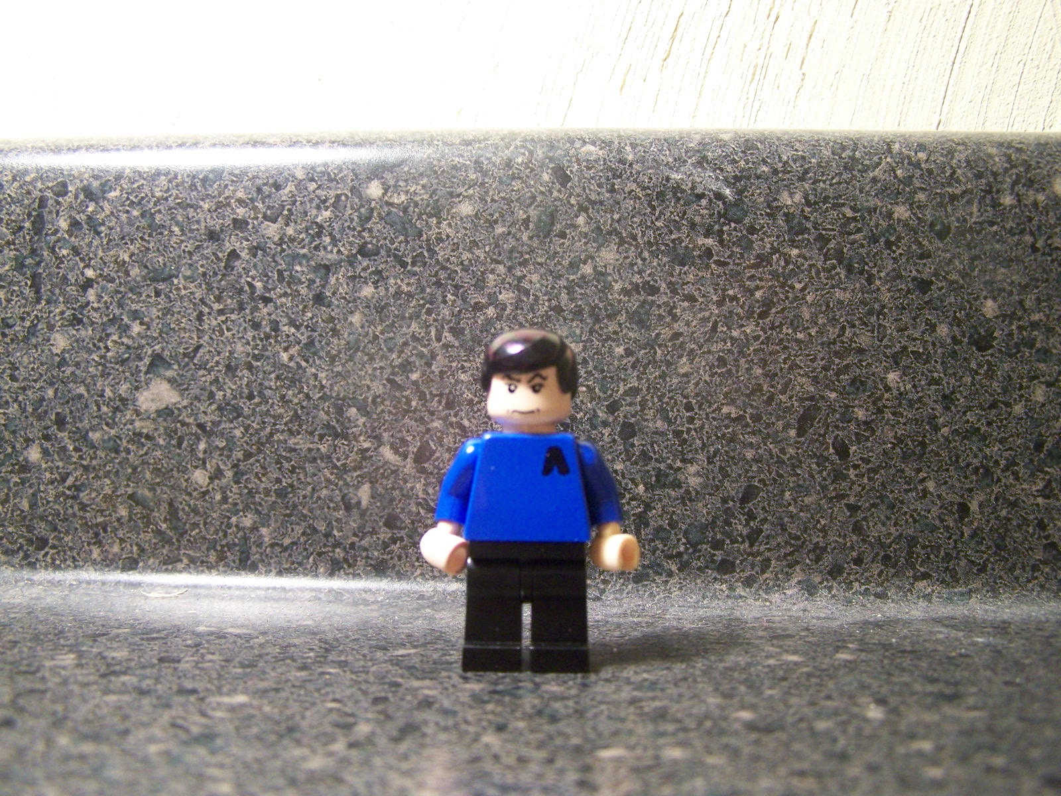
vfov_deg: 37.7
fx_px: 1165
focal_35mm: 38
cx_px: 530
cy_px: 398
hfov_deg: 49.0
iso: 160
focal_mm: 6.3
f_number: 2.8
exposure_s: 1/10
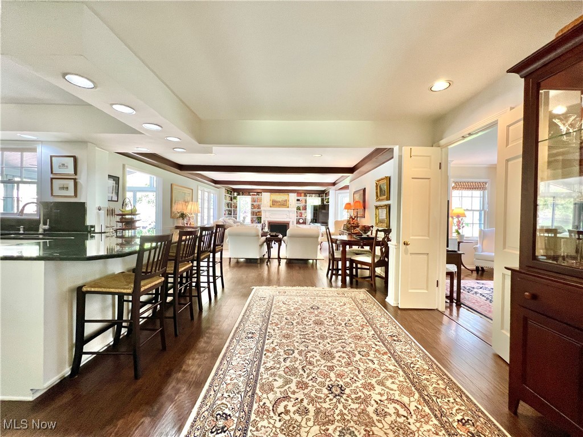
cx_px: 292
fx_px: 219
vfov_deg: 89.9
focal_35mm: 13
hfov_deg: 106.2
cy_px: 218
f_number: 1.8
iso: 160
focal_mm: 1.57
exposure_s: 1/60
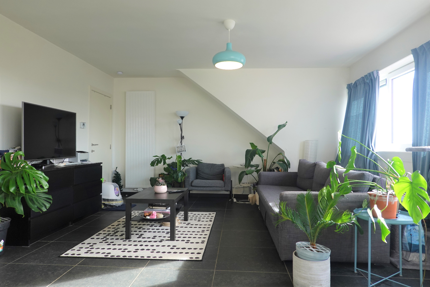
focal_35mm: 24
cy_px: 144
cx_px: 215
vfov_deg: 53.2
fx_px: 287
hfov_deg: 73.7
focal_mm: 9
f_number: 2.8
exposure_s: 1/50
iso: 125
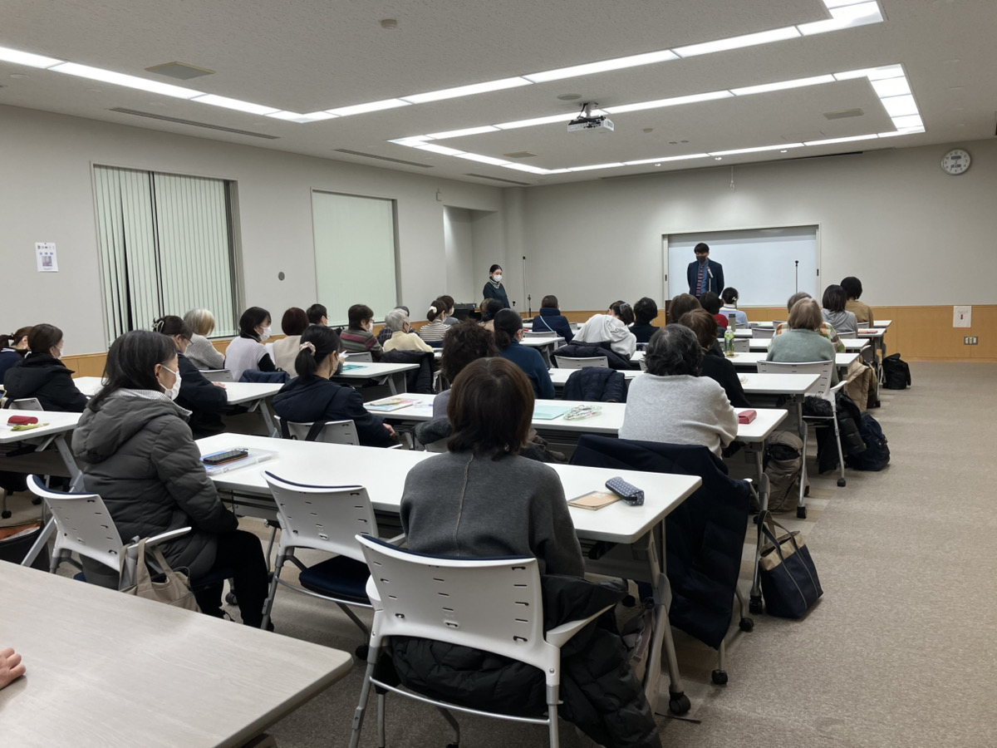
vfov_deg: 49.7
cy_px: 374
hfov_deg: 63.4
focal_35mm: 28
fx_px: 806
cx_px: 498
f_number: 1.8
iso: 50
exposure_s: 1/100
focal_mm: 3.99
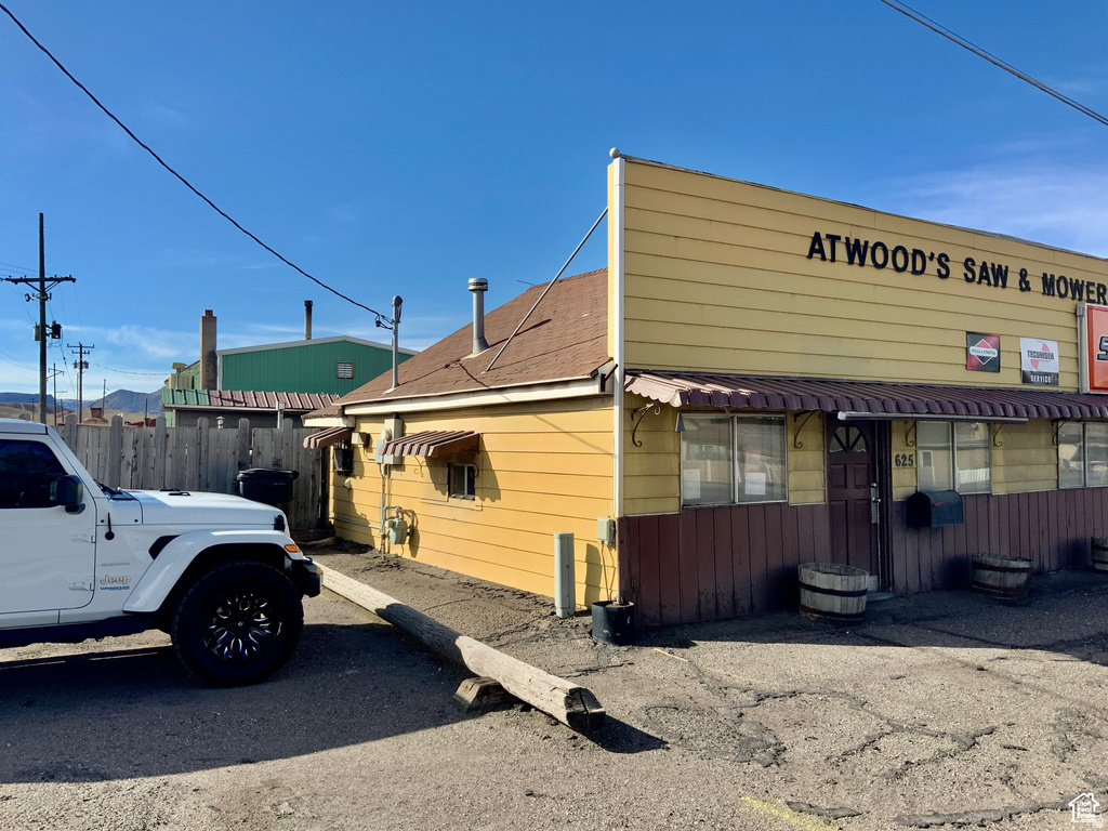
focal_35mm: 29
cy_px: 416
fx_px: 928
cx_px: 554
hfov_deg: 61.7
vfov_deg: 48.2
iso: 20
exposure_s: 1/1984
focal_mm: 3
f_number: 1.8
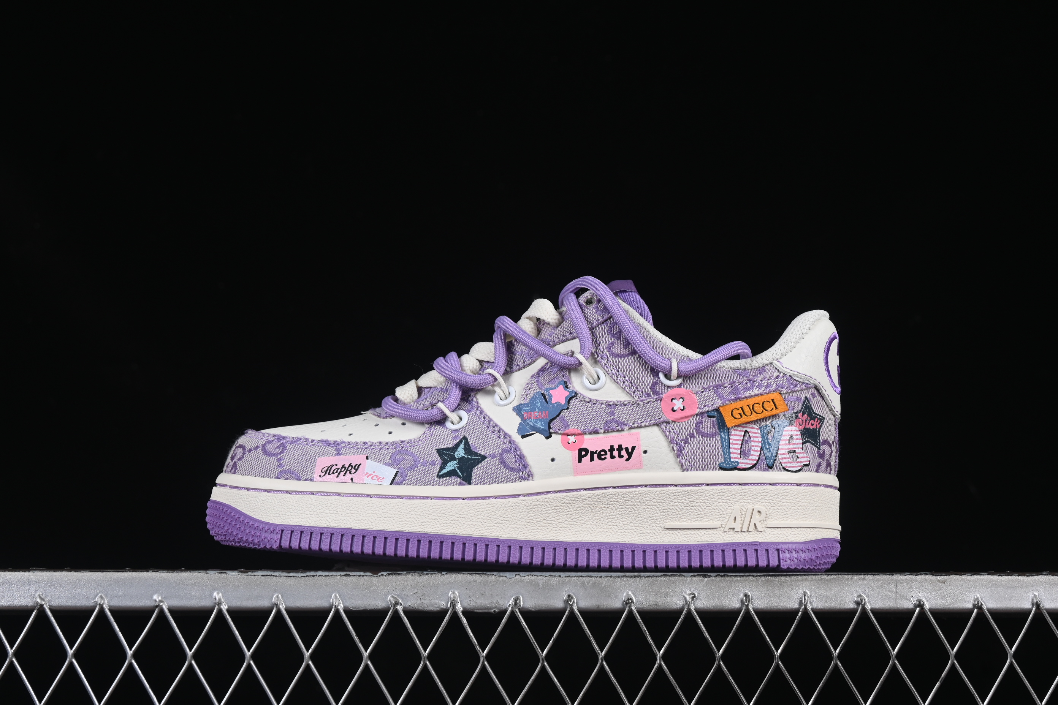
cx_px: 529
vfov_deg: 18.2
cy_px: 352
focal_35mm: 75
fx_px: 2204
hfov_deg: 27.0
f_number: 8
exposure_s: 1/80
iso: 160
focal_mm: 50
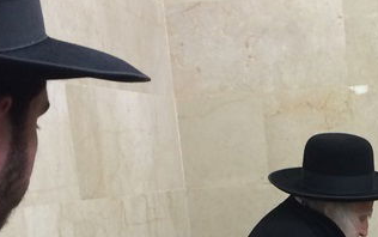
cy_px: 371
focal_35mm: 103
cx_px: 422
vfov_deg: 12.1
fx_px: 1062
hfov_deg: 19.3
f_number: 2.2
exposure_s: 1/30
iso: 100
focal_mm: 4.12
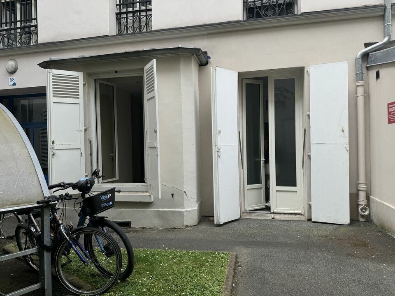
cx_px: 198
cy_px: 148
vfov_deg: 56.8
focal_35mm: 24
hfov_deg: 71.6
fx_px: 274
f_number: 1.78
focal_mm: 6.76
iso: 80
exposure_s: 1/842
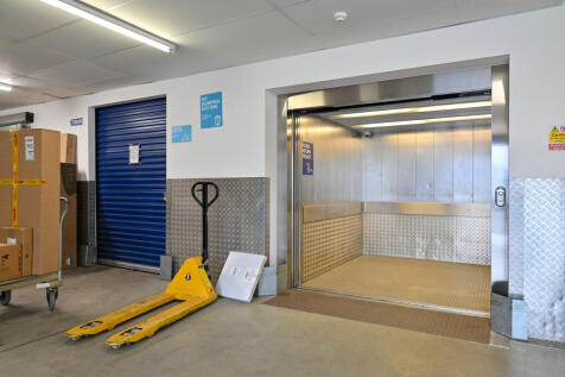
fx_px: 377
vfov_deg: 53.1
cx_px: 282
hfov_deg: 73.8
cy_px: 188
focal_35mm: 24
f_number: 5.6
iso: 1000
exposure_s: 1/125
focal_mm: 24
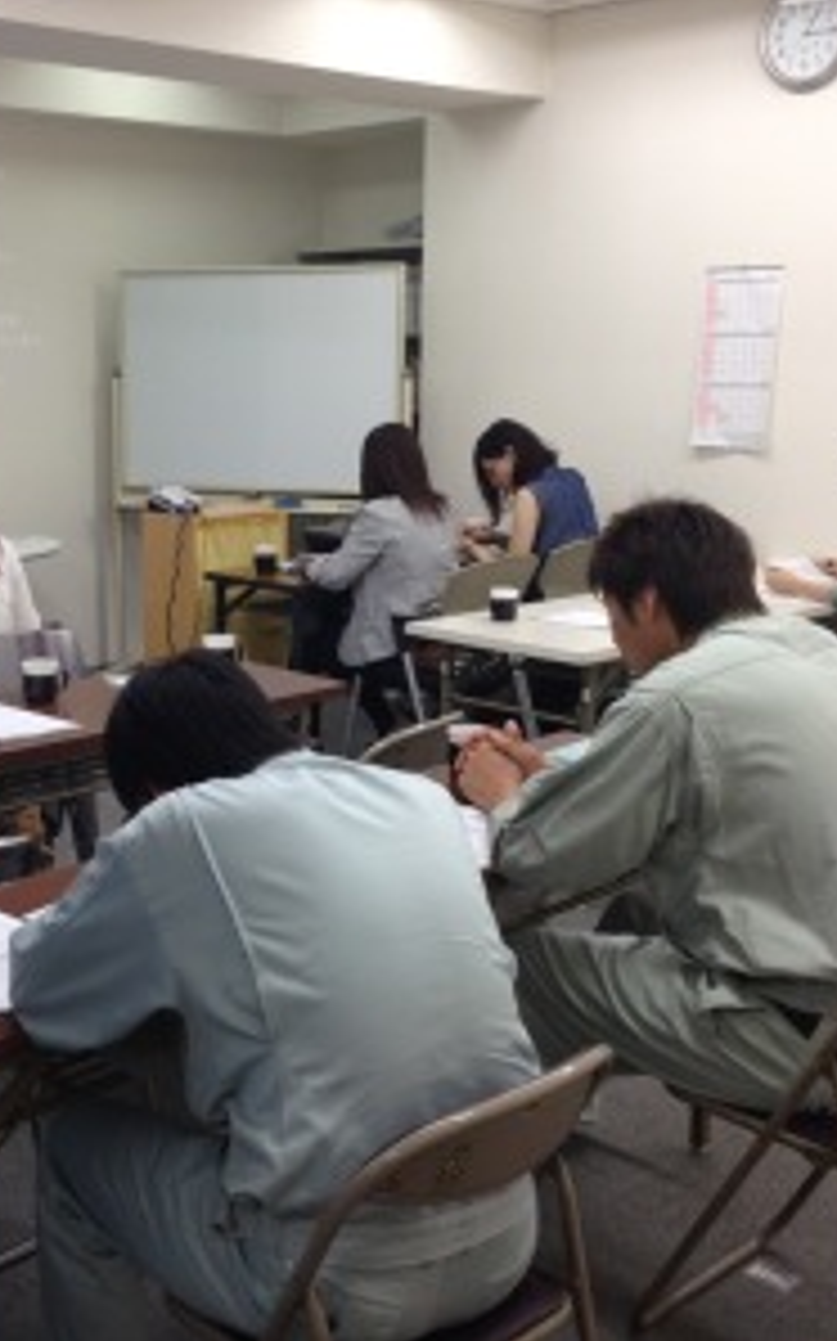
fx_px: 1717
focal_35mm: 47
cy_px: 670
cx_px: 256
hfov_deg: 27.2
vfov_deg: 42.7
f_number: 2.4
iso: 64
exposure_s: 1/60
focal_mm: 4.12
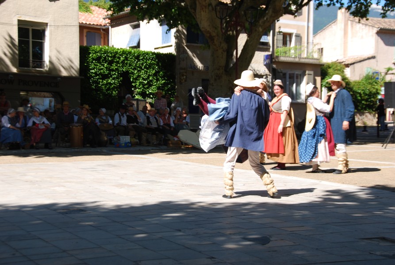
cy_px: 132
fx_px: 759
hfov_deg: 29.2
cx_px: 198
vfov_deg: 19.8
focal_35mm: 69
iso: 100
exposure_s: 1/200
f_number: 7.1
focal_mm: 46
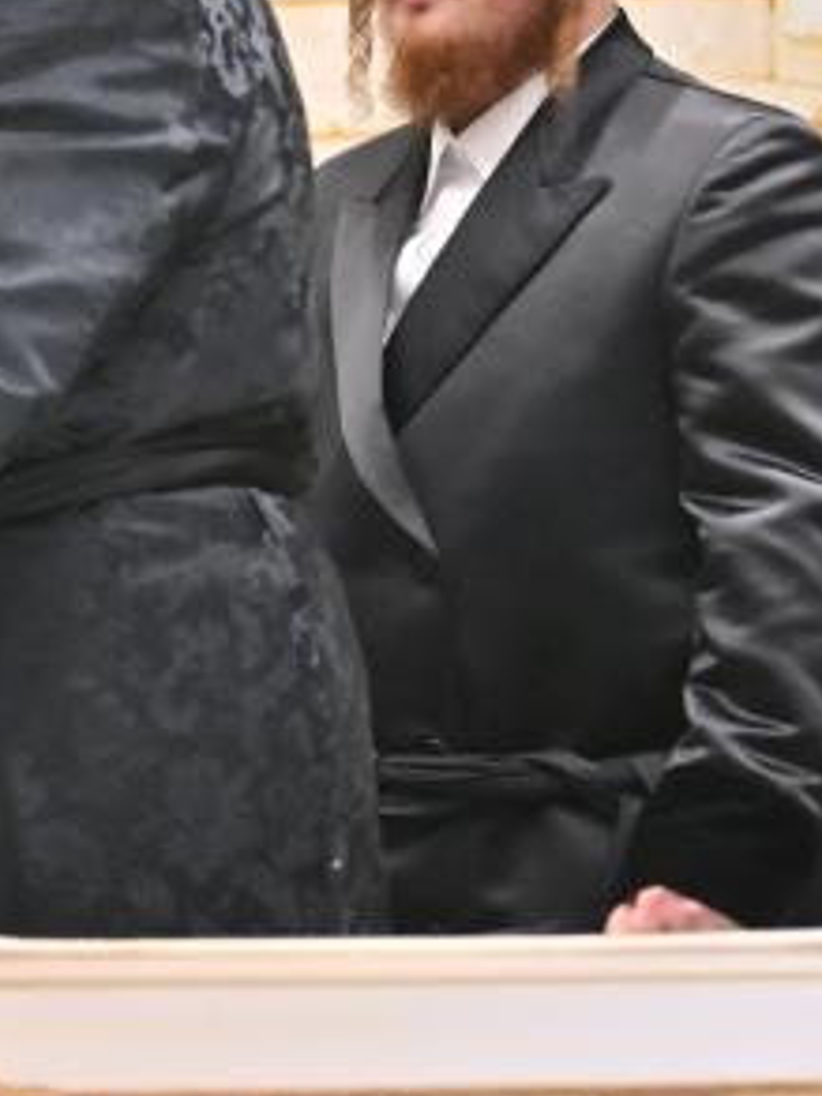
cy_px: 146
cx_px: -492
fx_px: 21593
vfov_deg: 2.9
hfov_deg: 2.2
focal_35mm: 682
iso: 400
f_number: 2.8
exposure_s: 1/250
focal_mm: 135
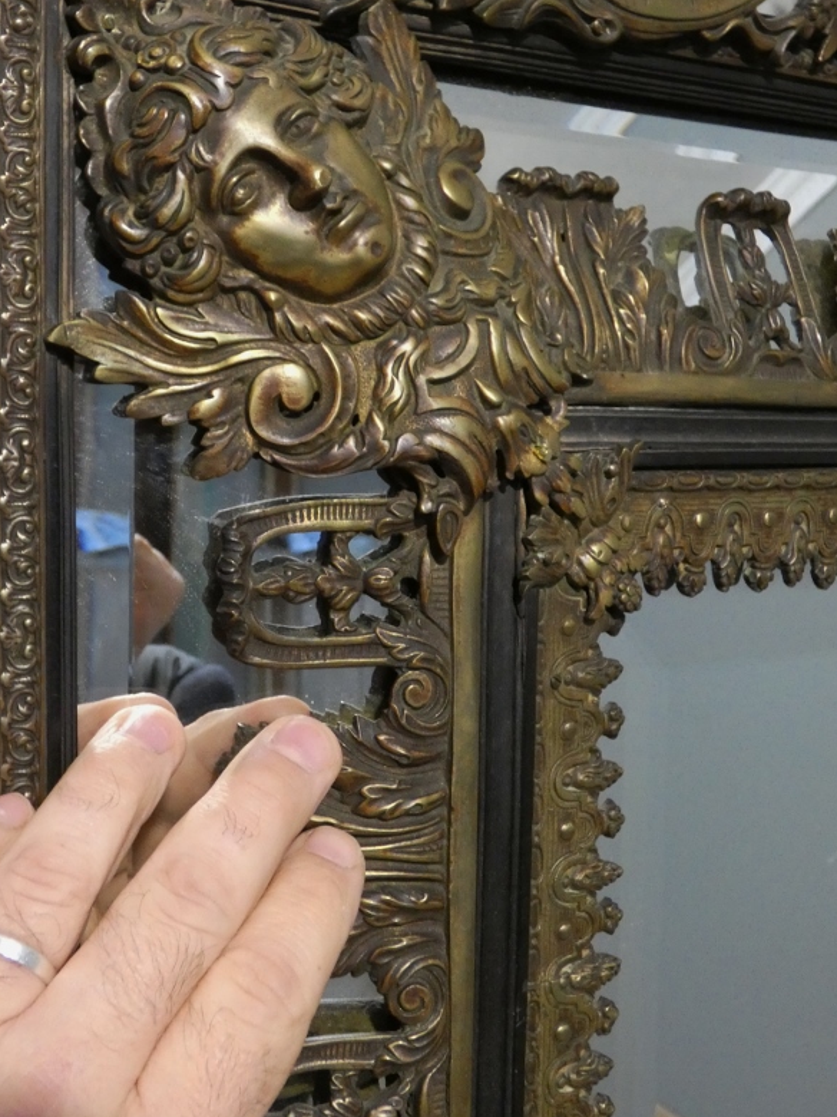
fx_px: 1483
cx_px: 291
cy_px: 488
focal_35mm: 46
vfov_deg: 41.2
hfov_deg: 31.3
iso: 800
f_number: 3.4
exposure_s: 1/80
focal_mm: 6.2
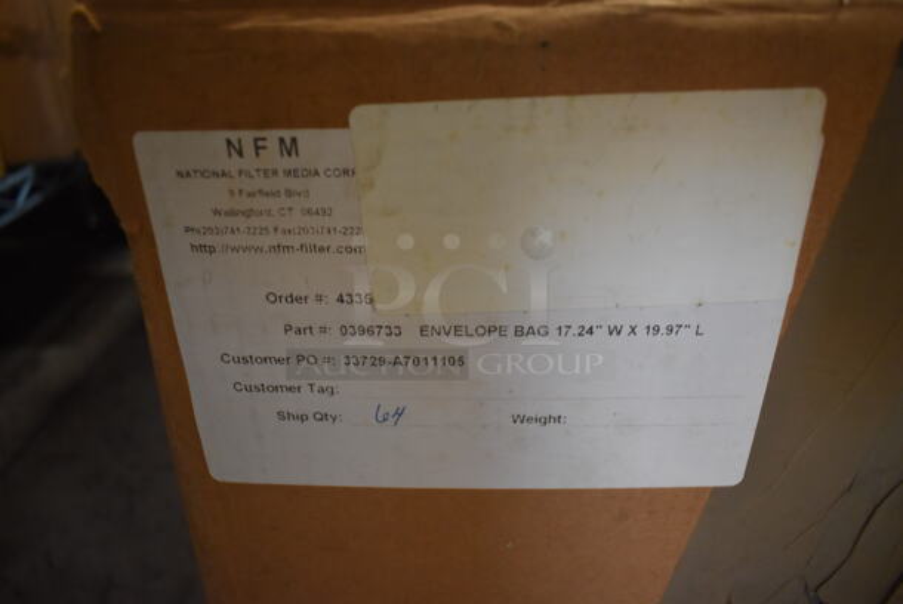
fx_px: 678
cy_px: 302
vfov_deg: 48.0
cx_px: 452
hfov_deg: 67.3
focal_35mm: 27
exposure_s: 1/60
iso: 2000
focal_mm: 18
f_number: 4
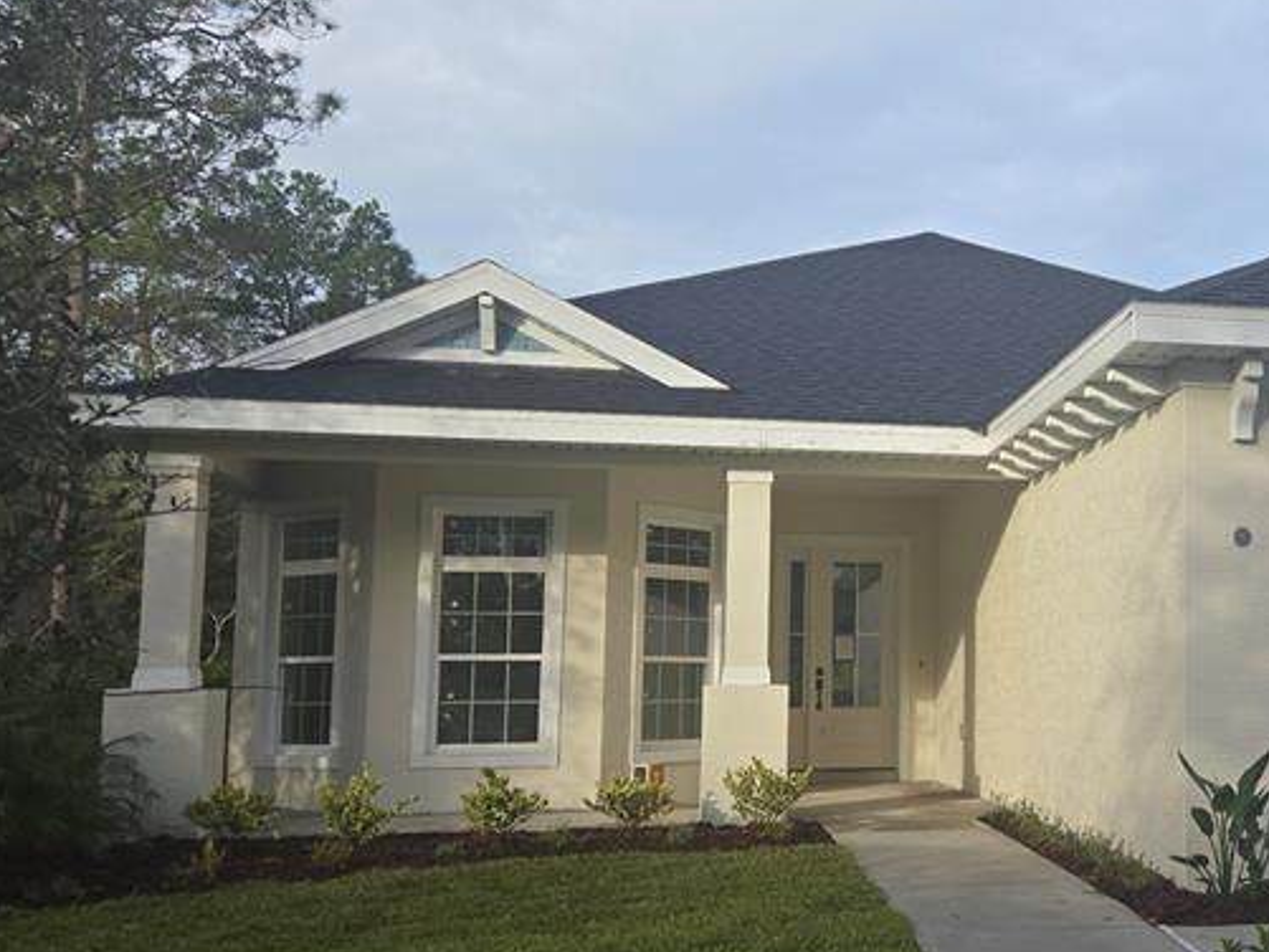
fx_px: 1723
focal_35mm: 47
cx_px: 1122
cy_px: 532
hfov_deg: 37.9
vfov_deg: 30.9
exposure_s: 1/973
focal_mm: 5.4
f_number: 1.8
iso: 25
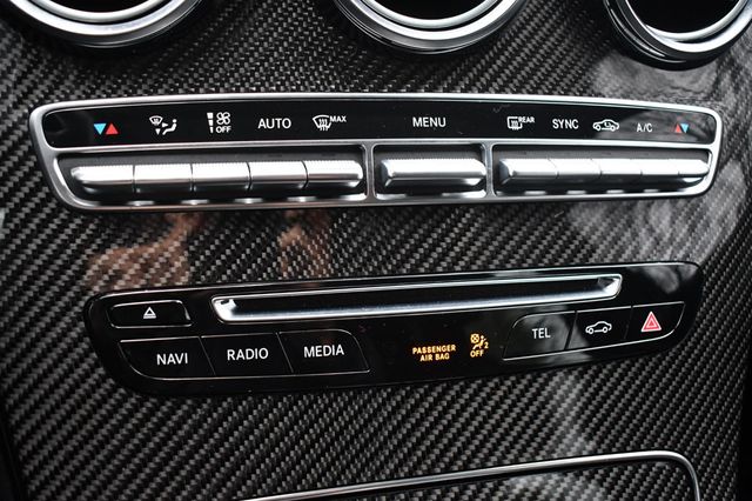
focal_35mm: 36
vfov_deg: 36.8
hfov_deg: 53.2
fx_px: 752
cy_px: 250
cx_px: 376
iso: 1600
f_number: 4
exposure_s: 1/125
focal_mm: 24
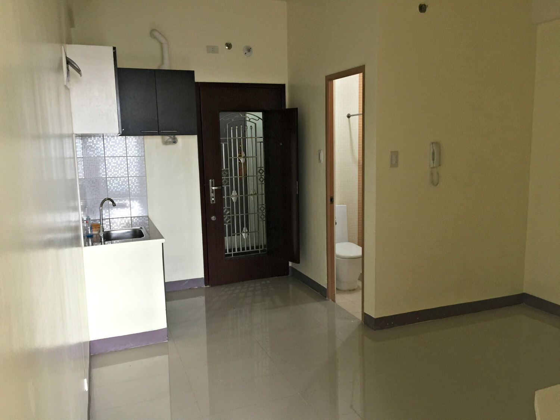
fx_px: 469
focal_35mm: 29
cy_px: 210
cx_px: 280
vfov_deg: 48.2
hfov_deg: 61.7
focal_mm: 4.15
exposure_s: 1/15
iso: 40
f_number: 2.2
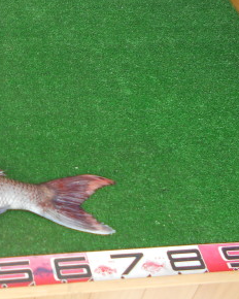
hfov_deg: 24.4
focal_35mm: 56
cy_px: 69
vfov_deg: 32.8
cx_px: -53
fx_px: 495
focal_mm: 4.6
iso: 80
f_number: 3.2
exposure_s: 1/100
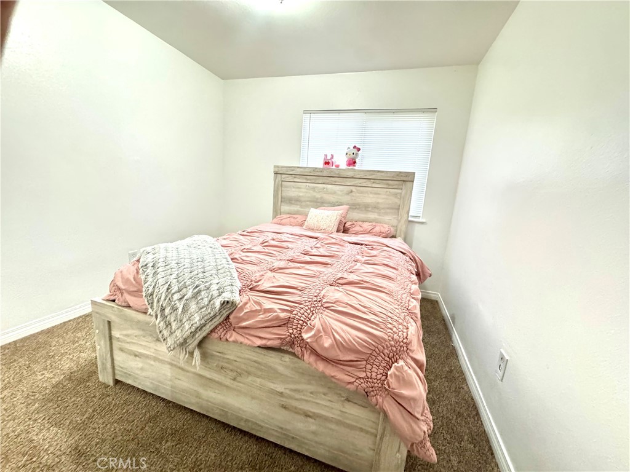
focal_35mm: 14
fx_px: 255
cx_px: 315
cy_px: 236
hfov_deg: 102.1
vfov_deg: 85.7
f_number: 2.2
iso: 1000
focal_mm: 2.22
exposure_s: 1/40
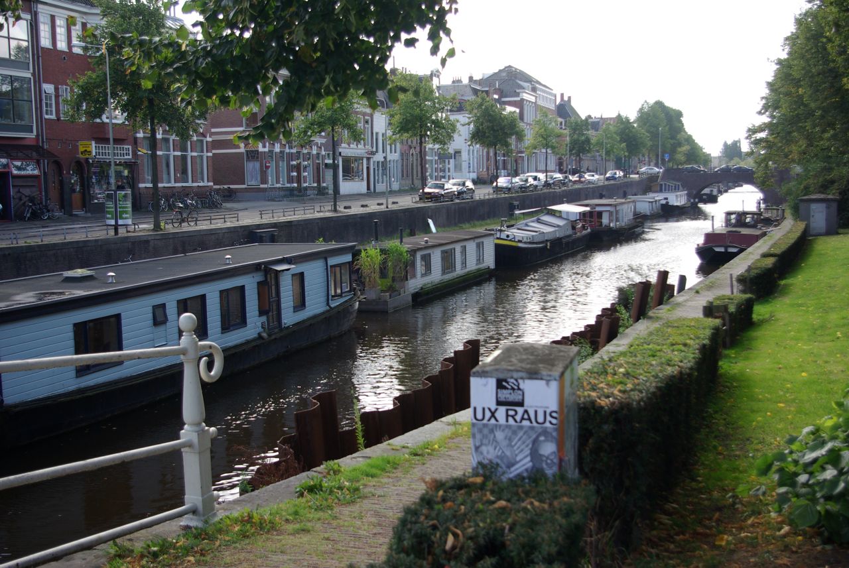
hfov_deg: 49.5
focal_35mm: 39
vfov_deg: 34.3
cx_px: 424
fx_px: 921
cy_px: 284
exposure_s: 1/80
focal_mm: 26
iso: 200
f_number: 5
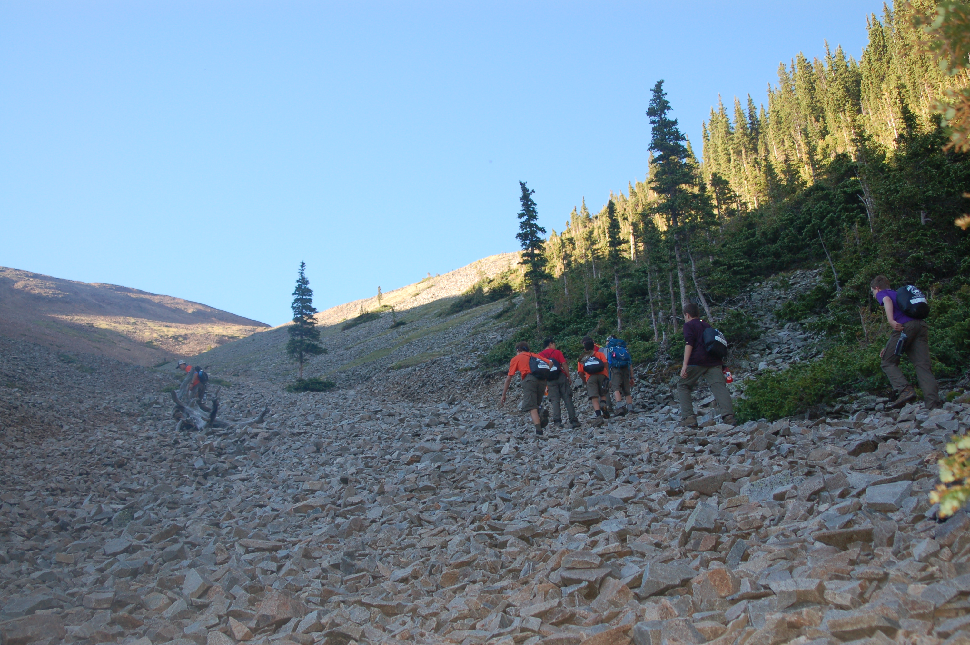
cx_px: 485
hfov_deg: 41.1
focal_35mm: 48
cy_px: 322
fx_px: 1292
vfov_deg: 28.0
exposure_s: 1/400
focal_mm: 32
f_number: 4
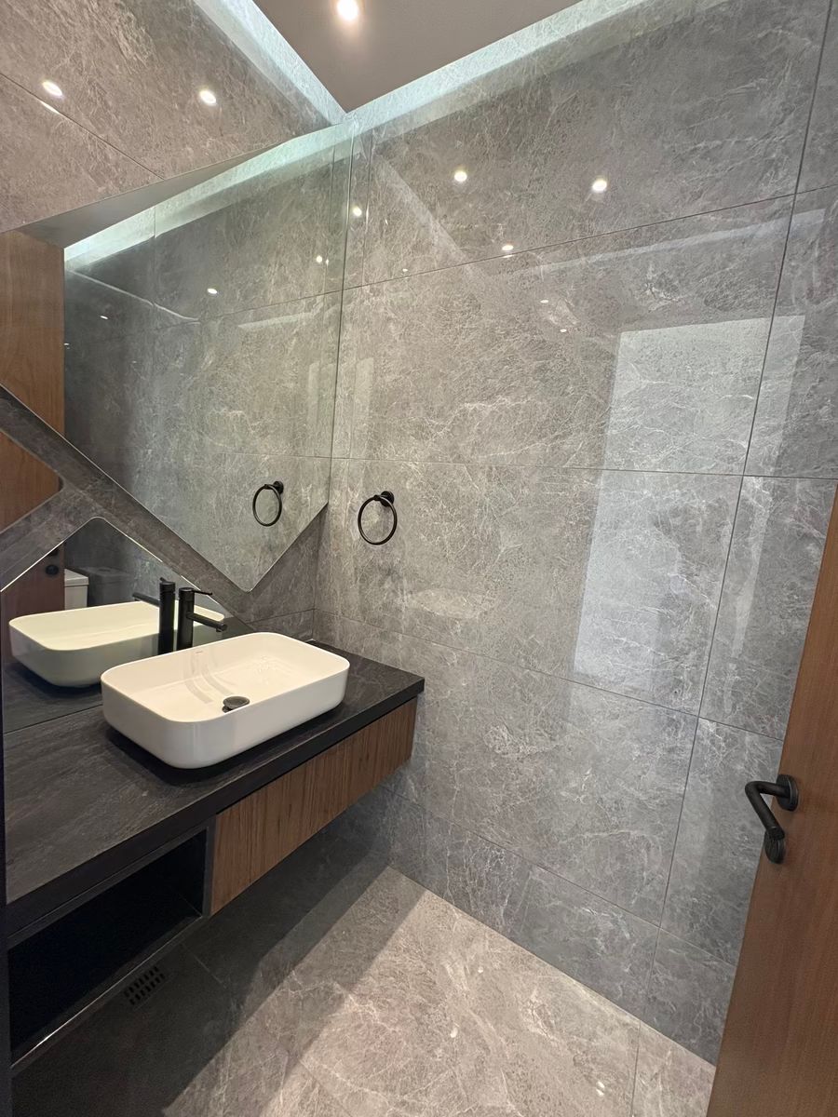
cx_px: 419
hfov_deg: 85.7
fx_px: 452
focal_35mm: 14
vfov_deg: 102.1
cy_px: 558
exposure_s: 1/60
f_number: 2.2
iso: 320
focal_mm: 2.22
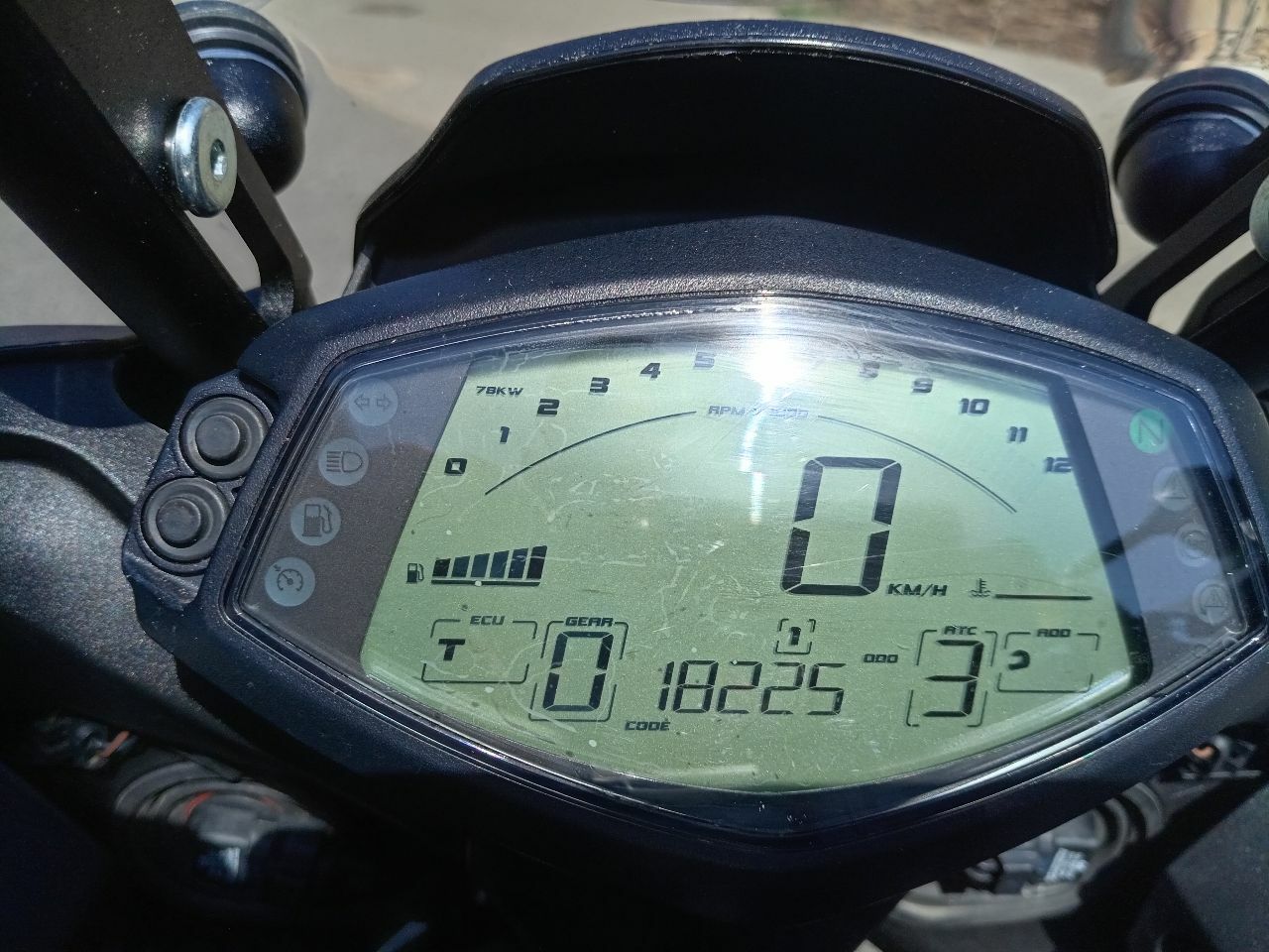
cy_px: 476
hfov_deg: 67.3
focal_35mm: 26
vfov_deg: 53.1
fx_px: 953
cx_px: 634
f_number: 1.8
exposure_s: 1/1397
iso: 104
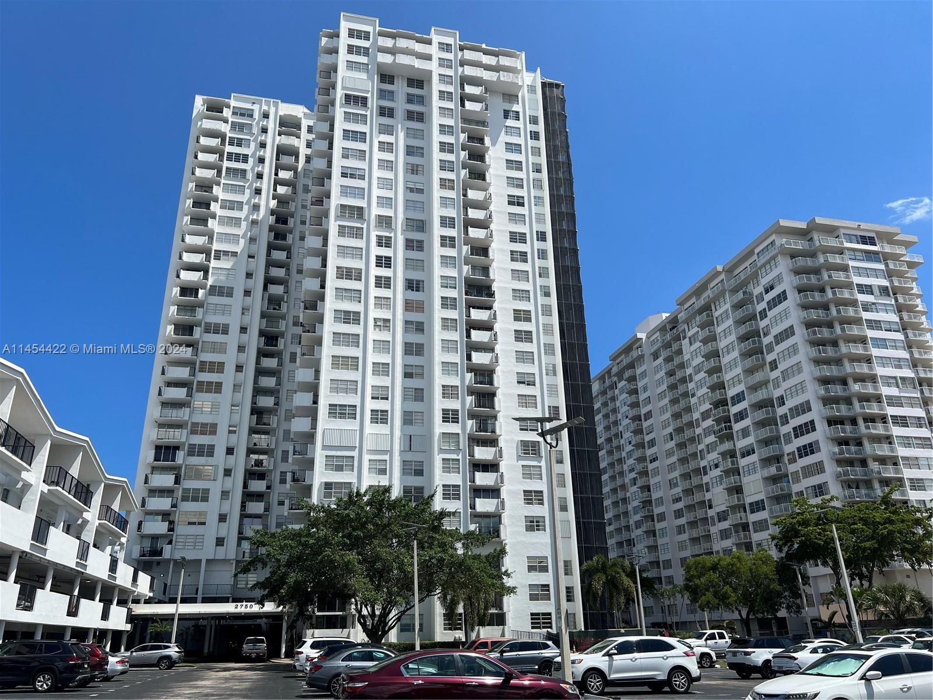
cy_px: 350
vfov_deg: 53.1
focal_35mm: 26
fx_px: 701
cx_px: 466
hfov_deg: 67.3
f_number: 1.5
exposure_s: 1/5882
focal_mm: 5.7
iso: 50
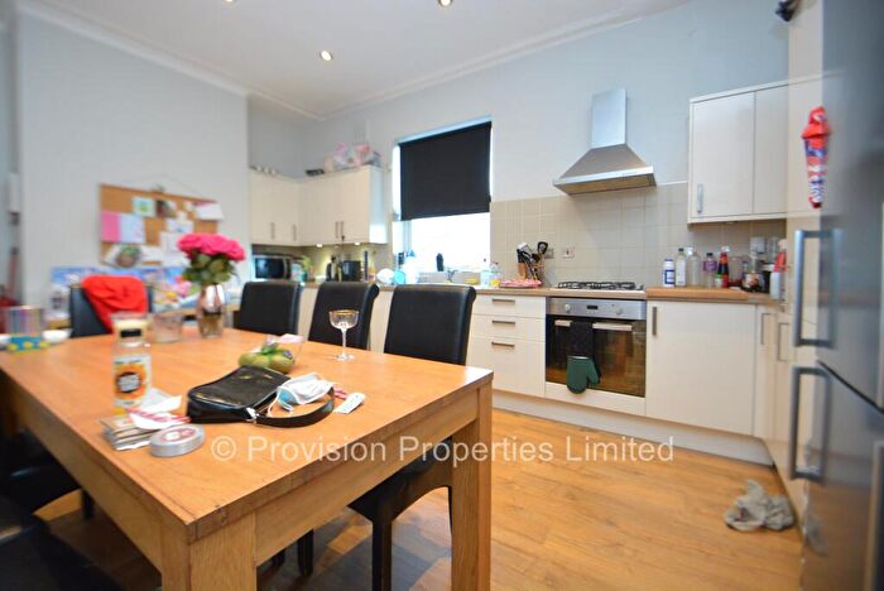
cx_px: 442
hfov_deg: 100.3
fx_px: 369
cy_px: 296
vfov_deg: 77.4
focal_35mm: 15
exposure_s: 1/45
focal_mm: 10
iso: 800
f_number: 3.5
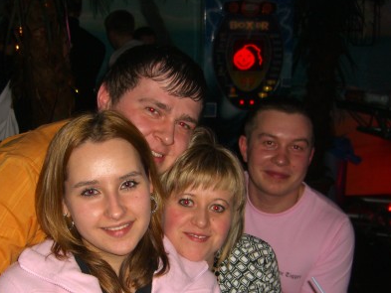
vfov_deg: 25.0
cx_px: 162
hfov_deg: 33.1
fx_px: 655
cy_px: 215
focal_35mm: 58
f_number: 2.8
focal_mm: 7.9
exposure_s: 1/60
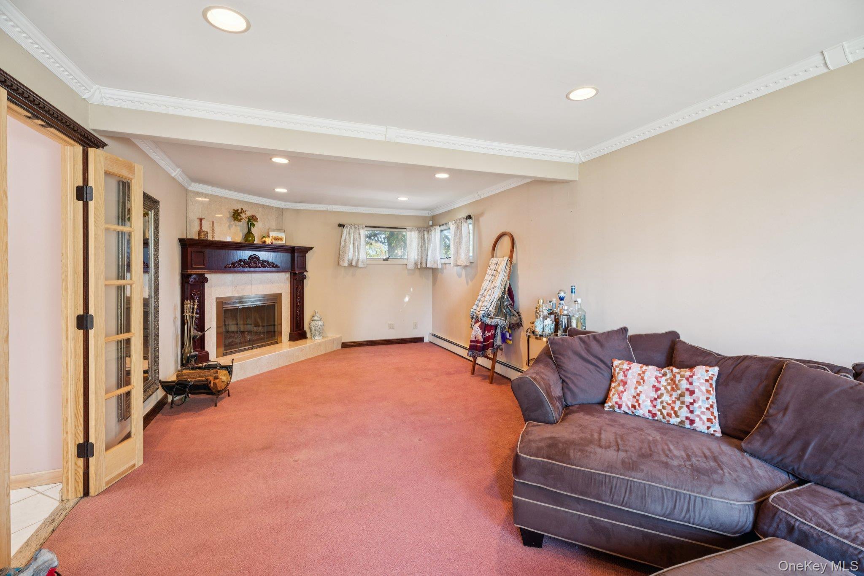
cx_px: 432
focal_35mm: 16
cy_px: 288
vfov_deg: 73.8
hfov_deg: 96.7
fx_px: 384
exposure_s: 1/6
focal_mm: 16
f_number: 7.1
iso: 400
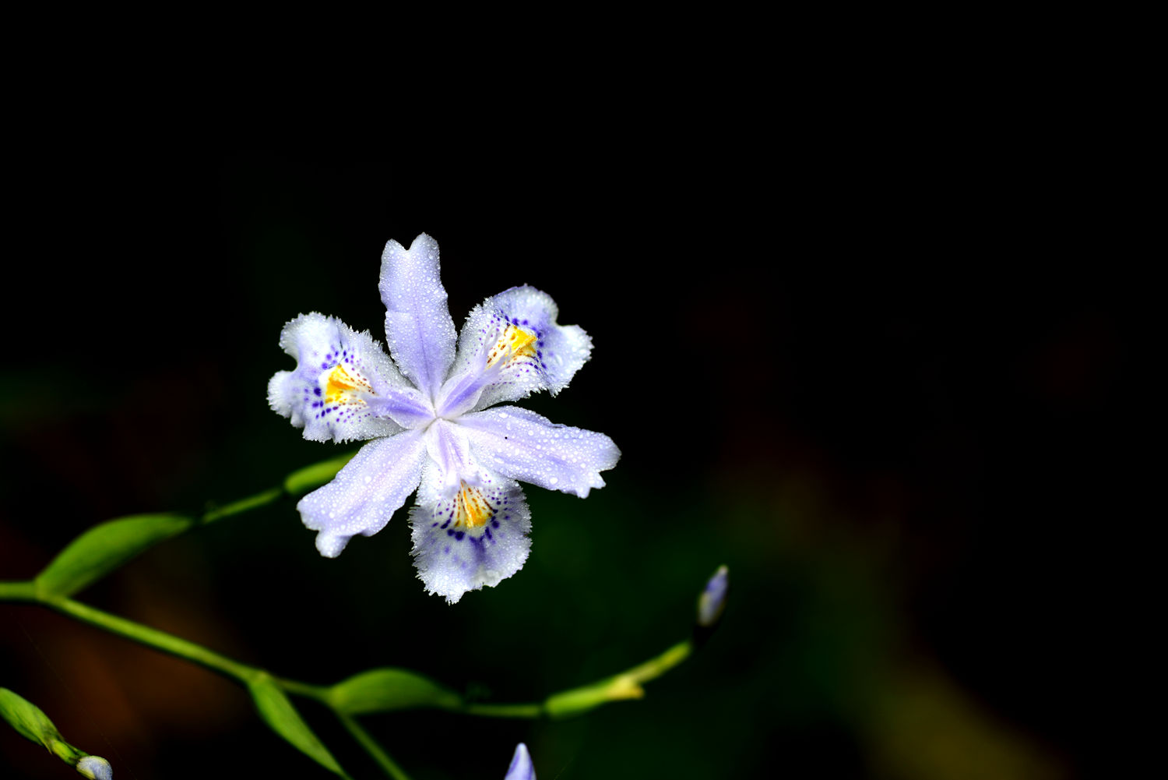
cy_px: 390
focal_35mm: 105
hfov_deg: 19.5
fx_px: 3407
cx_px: 584
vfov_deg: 13.0
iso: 100
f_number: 4
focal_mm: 105
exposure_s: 1/250
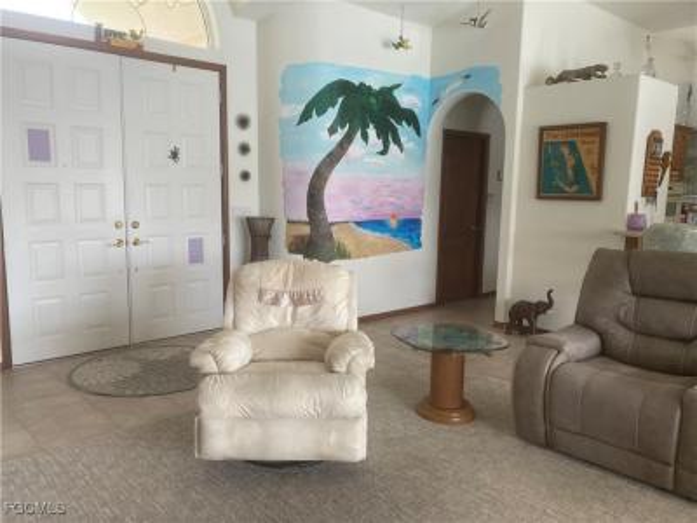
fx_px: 564
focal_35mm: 28
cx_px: 348
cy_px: 262
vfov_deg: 49.7
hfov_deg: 63.4
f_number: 1.8
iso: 80
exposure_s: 1/94
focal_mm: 3.99
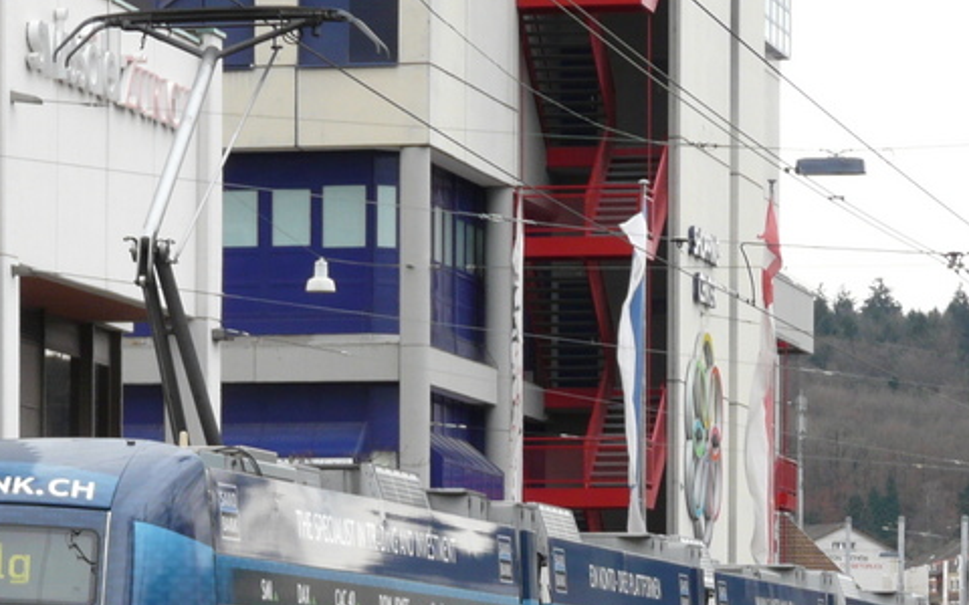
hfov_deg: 9.0
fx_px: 6180
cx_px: 252
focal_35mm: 234
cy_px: 742
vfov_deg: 5.6
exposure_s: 1/125
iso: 100
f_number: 3.6
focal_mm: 17.5
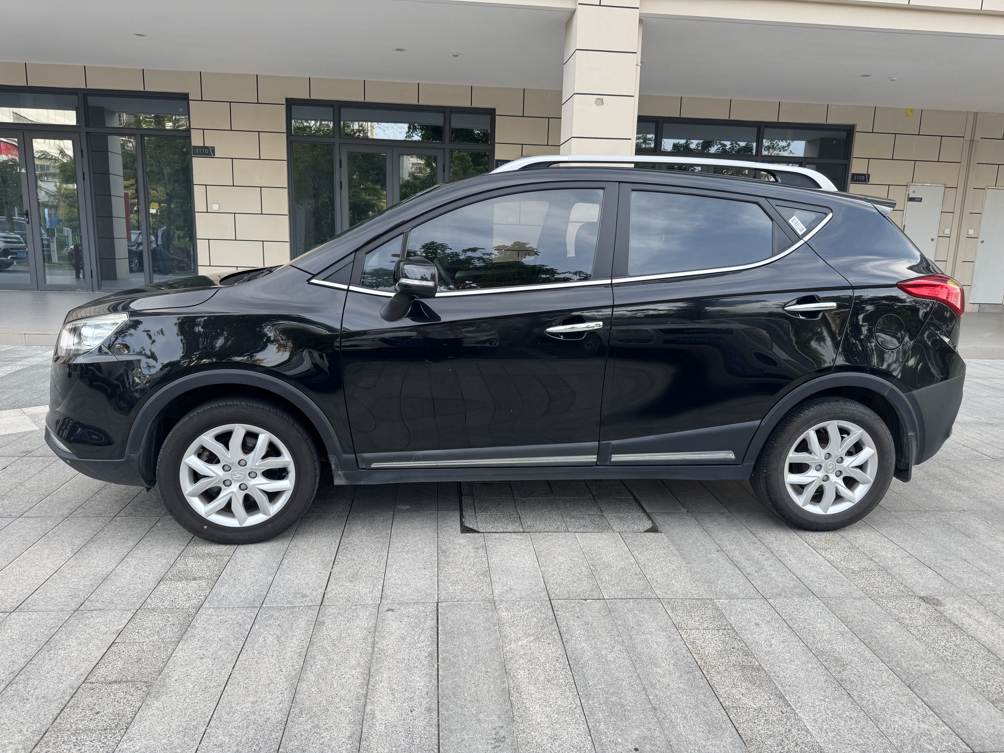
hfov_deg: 71.6
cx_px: 502
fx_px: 696
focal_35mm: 24
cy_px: 376
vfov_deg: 56.8
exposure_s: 1/298
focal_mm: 6.76
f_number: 1.78
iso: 80
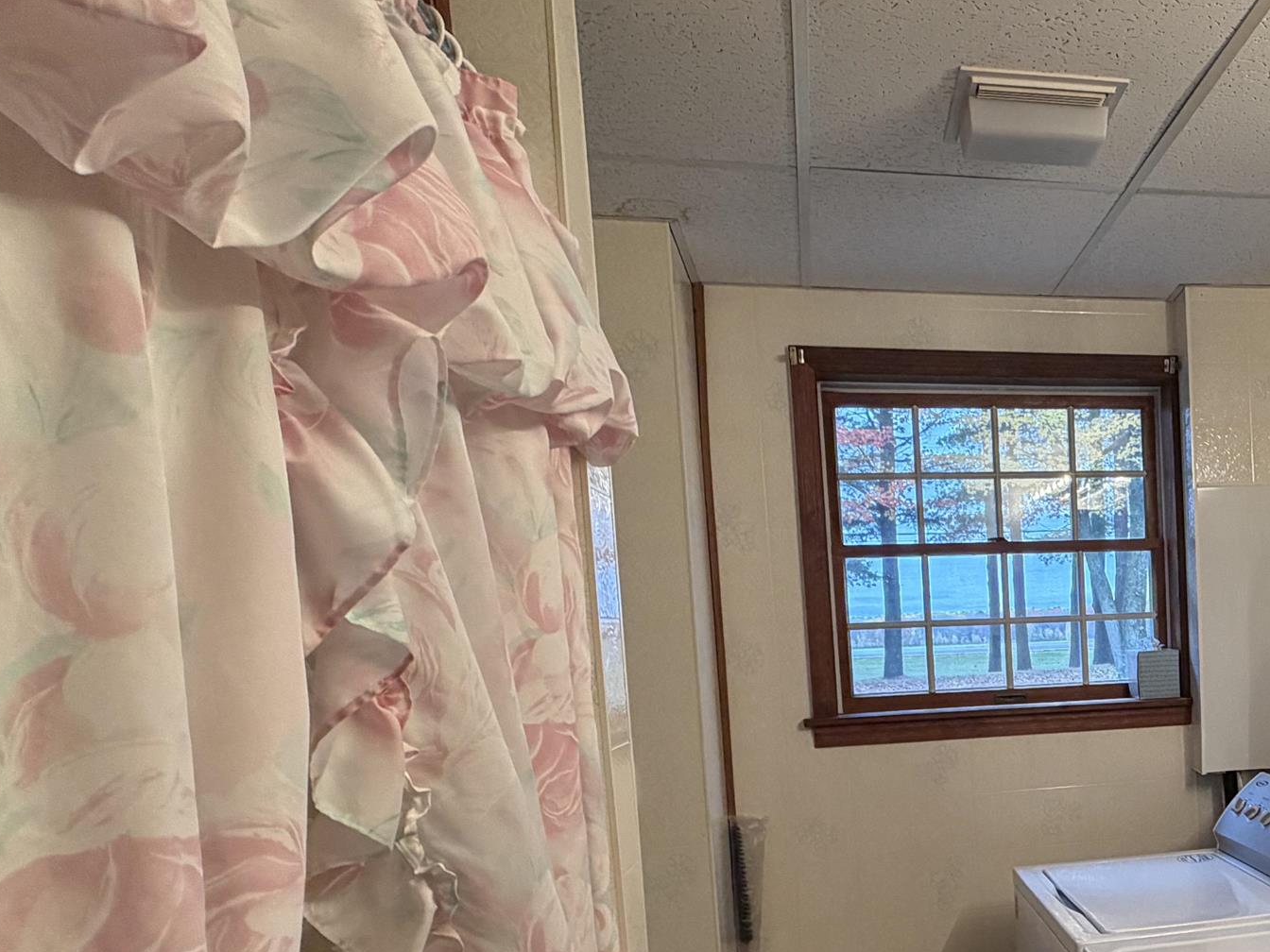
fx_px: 1174
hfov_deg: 50.6
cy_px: 735
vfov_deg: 42.5
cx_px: 1135
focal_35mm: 32
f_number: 2.2
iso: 250
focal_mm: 2.22
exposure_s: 1/120
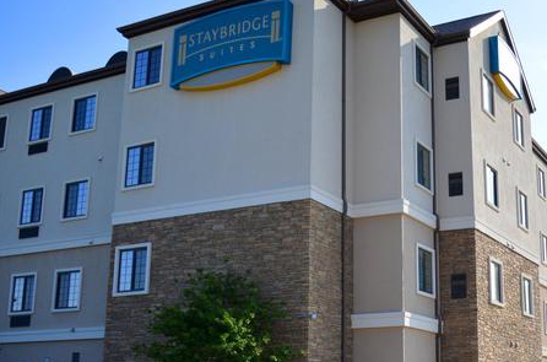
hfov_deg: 39.1
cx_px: 377
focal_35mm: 50
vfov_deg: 26.8
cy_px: 206
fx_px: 758
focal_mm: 24
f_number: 3.5
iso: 500
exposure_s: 1/4000
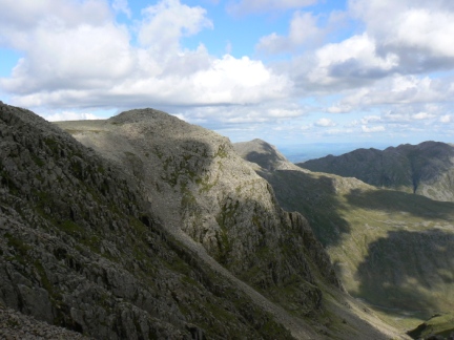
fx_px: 472
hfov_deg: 51.4
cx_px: 227
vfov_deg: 39.7
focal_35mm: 36
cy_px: 170
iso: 80
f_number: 6.3
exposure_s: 1/500
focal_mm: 6
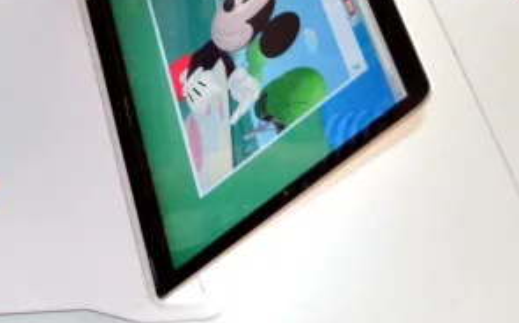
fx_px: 1315
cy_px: 56
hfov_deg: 21.7
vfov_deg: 13.9
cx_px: 30
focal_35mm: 93
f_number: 4.2
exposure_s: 1/60
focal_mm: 26
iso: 1100
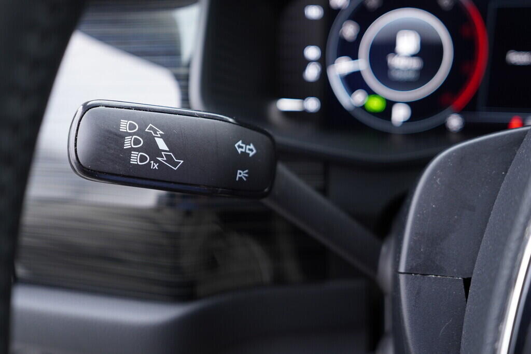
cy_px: 177
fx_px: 531
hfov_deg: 53.1
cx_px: 266
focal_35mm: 36
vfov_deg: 36.9
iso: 400
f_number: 2.8
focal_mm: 24
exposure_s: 1/40
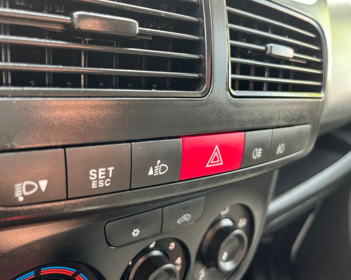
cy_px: 137
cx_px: 158
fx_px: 291
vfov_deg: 51.5
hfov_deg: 62.1
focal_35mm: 28
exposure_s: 1/101
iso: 125
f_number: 1.6
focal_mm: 5.1
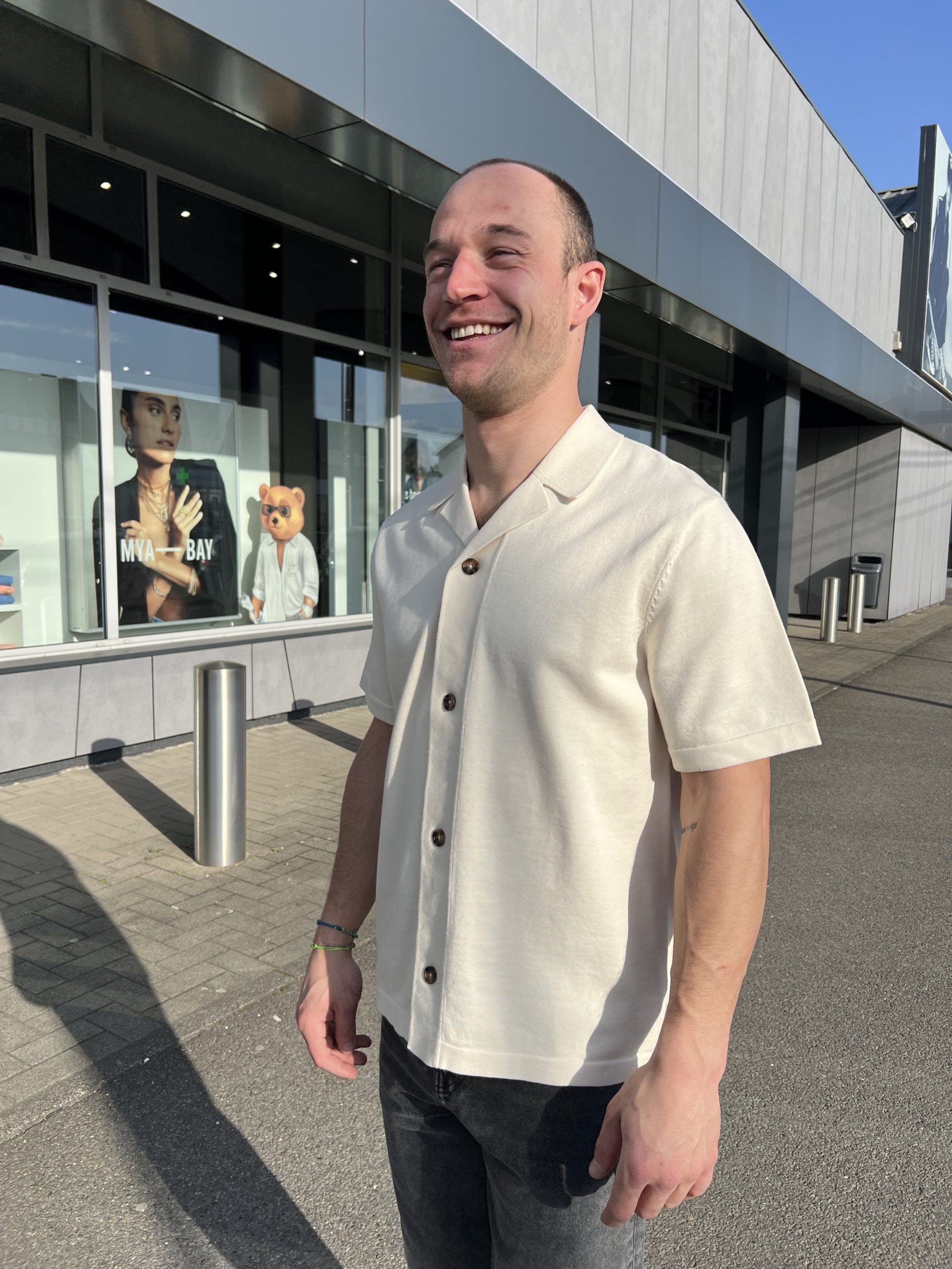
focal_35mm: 26
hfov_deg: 53.1
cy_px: 634
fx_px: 953
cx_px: 476
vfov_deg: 67.3
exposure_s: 1/4274
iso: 50
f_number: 1.5
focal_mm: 5.7
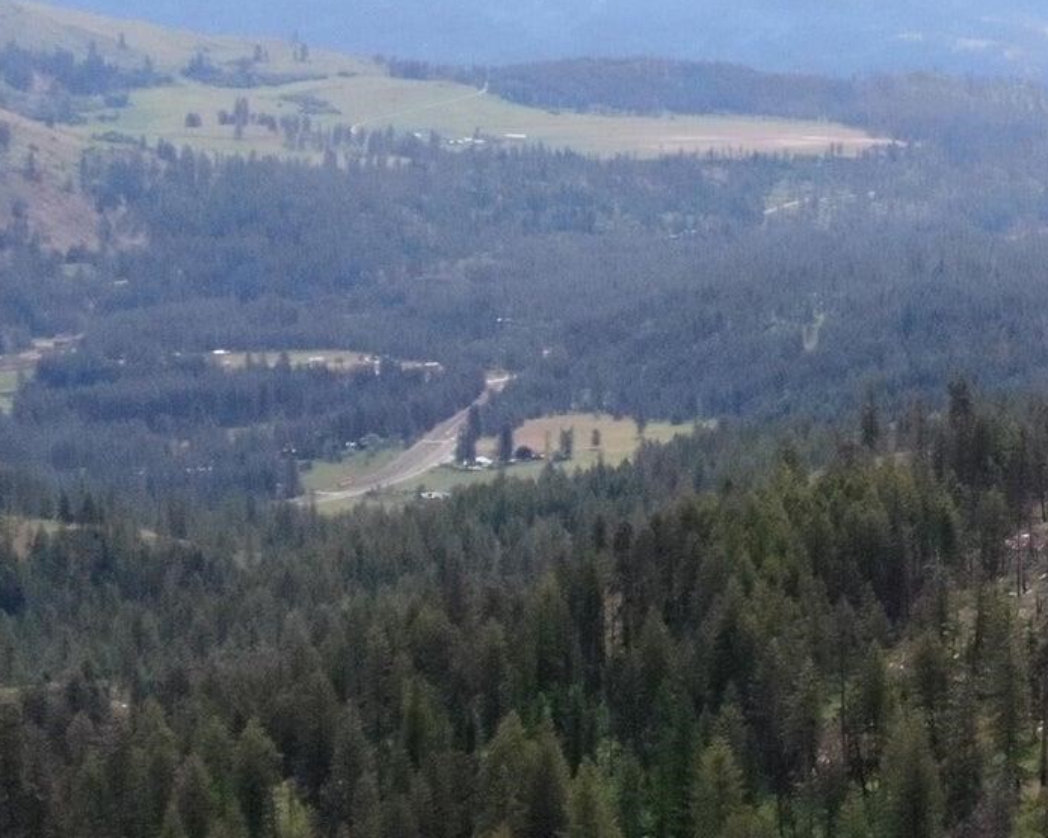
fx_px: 3721
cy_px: 331
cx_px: 1410
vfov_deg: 12.8
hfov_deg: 15.2
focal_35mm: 120
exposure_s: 1/4000
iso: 800
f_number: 3.5
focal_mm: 6.92
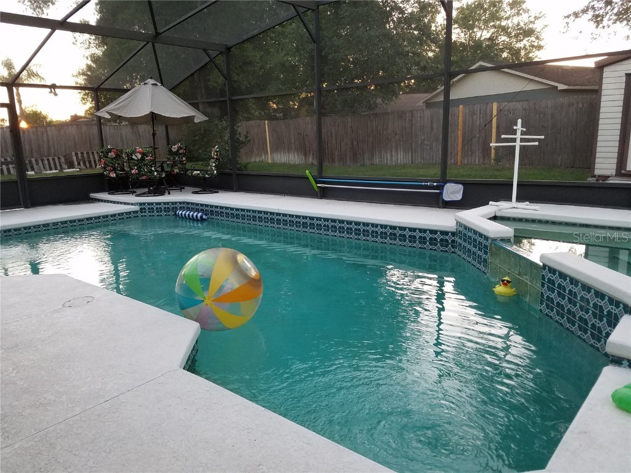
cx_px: 316
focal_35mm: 26
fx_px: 474
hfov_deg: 67.3
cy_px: 236
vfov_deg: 53.1
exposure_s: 1/60
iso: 160
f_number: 1.7
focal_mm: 4.2
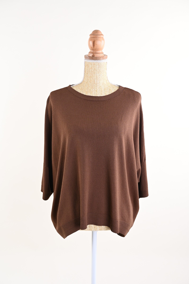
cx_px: 94
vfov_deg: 57.3
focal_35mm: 33
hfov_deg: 39.9
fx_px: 260
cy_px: 142
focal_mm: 33
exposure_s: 1/125
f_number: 9
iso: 125
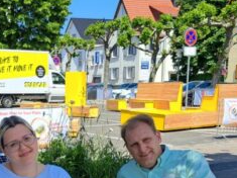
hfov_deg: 27.0
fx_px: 486
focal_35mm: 71
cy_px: 194
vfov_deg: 19.8
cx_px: 52
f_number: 1.8
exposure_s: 1/839
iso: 50
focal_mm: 5.23
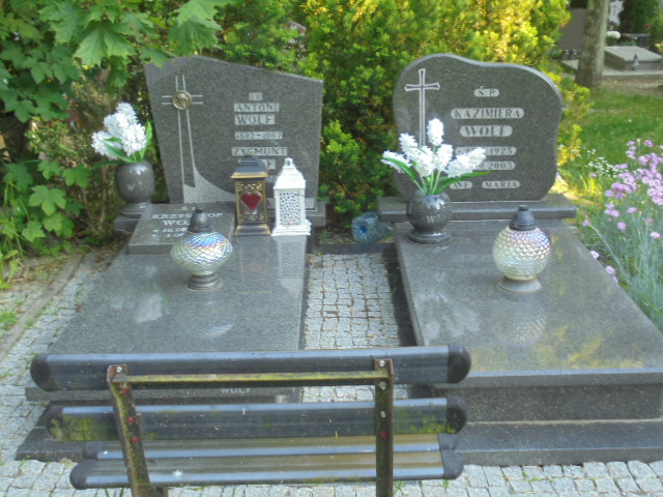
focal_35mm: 43
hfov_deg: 43.9
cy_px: 248
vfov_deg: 33.6
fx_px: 824
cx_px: 332
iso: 100
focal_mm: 7.8
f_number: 4.5
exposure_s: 1/30
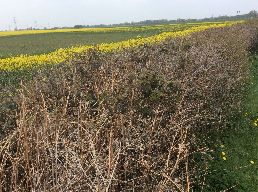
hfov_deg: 56.9
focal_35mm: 32
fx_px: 238
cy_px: 96
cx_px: 129
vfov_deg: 44.1
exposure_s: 1/1059
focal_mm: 3.3
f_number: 2.4
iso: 32
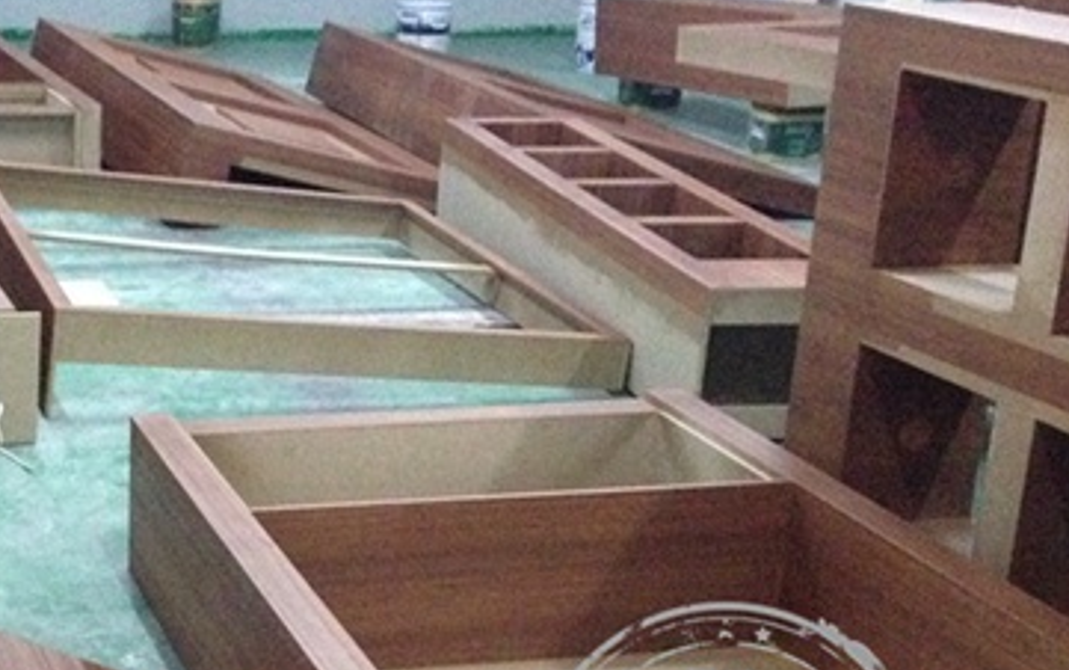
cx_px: 169
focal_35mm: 77
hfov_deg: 26.2
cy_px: 505
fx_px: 2244
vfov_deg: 16.9
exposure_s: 1/15
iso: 800
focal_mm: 4.28
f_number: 2.4
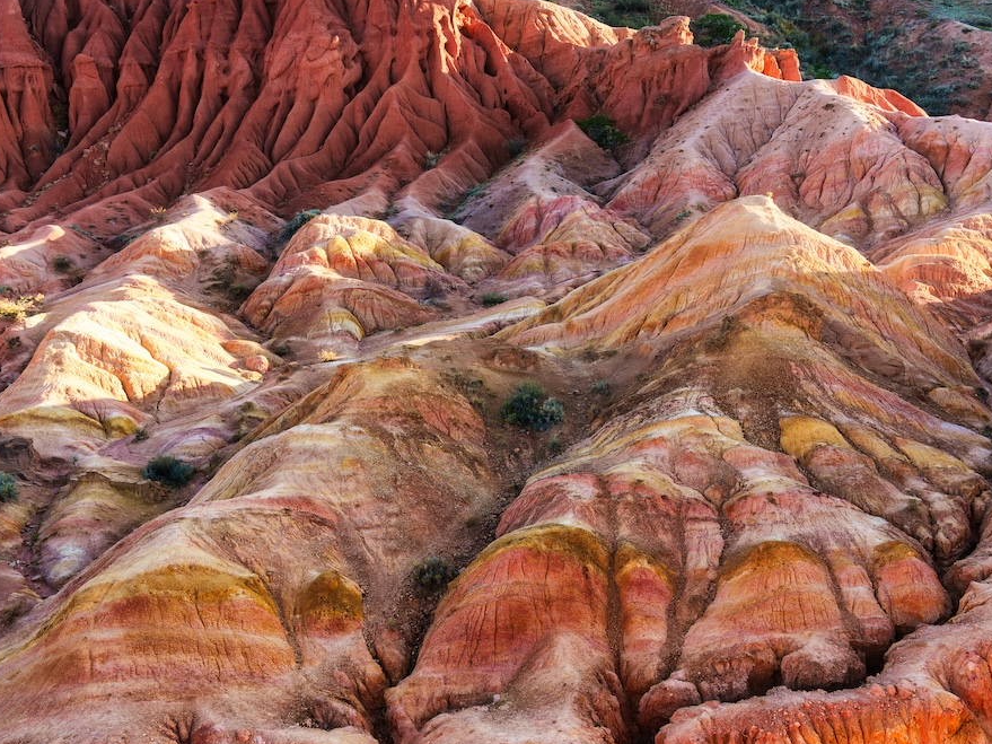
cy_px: 373
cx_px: 495
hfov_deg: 52.6
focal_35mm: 35
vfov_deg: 40.7
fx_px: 1003
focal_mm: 32
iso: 100
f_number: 8
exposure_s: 1/40
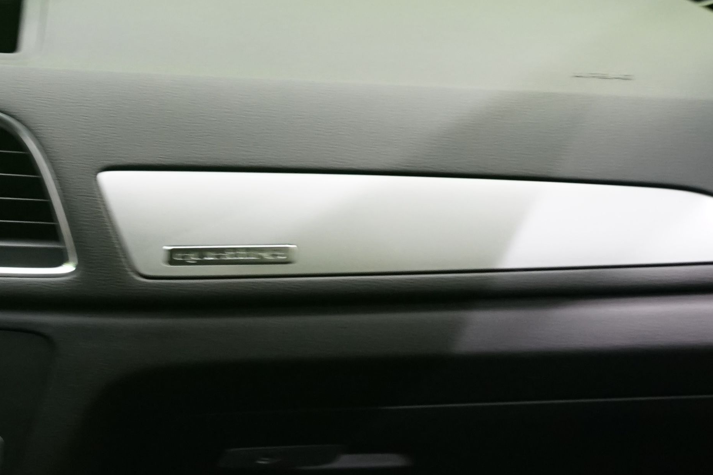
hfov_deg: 19.7
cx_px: -251
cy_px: 474
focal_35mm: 94
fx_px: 1862
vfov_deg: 14.3
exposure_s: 1/6
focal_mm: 29
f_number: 5.6
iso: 1600
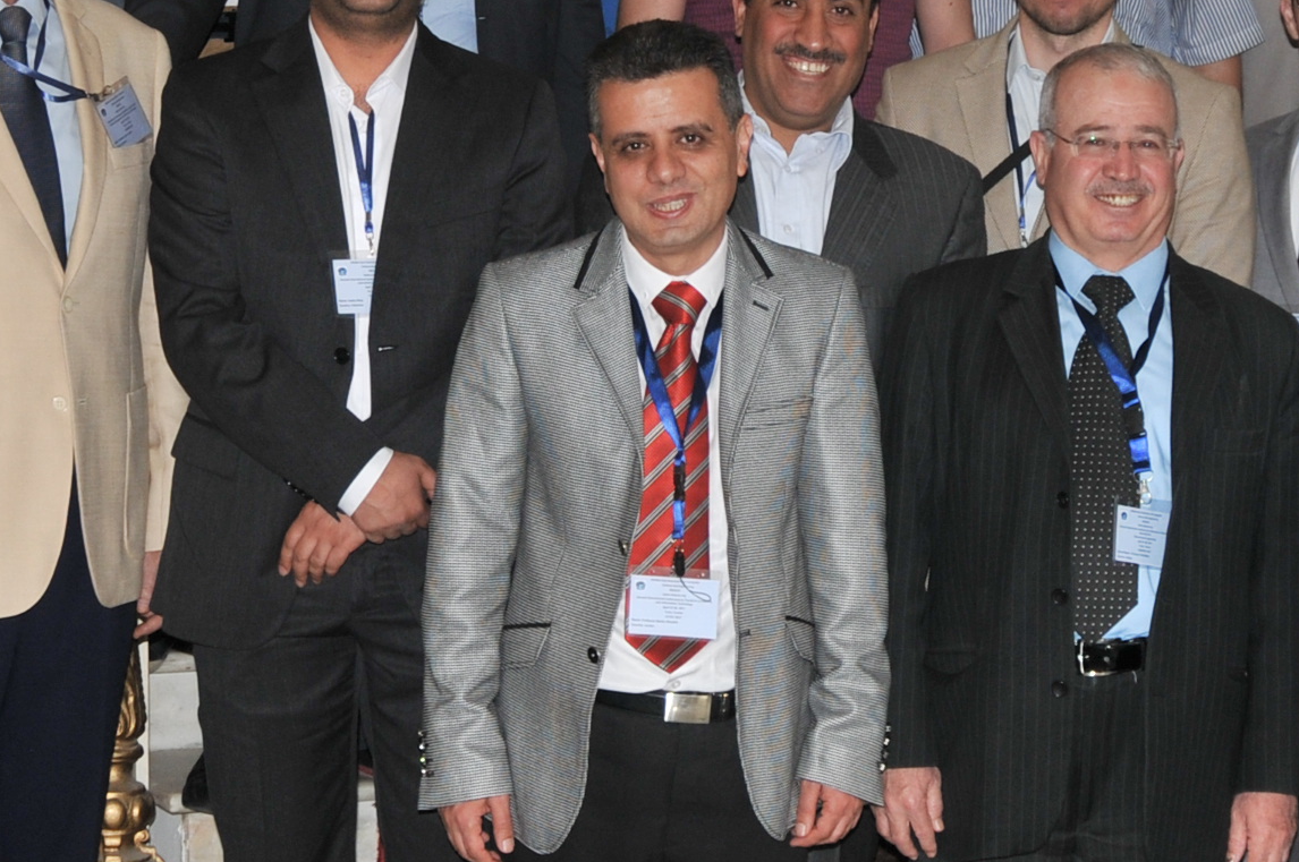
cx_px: 1034
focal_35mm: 101
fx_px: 3640
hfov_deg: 20.0
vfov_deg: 13.5
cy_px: 406
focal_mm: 24
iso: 250
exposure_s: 1/125
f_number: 4.5
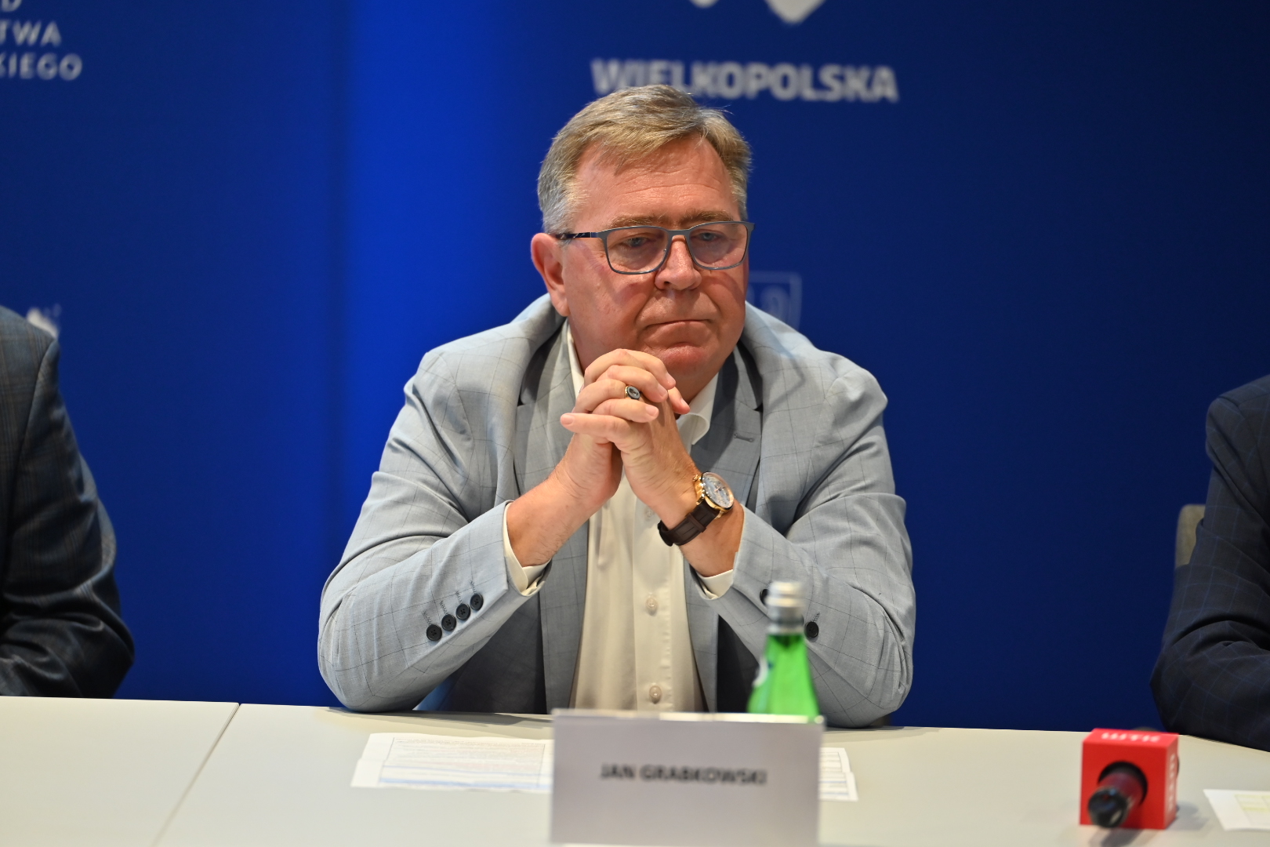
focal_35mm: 145
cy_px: 424
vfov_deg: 9.5
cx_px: 635
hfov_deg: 14.2
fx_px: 5115
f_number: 2.8
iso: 1000
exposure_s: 1/200
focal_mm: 145
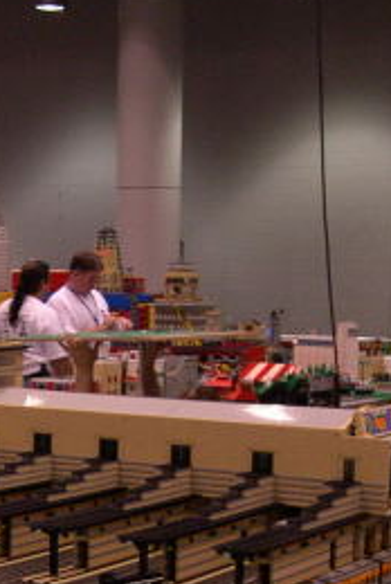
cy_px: 571
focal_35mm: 91
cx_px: -48
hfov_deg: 14.7
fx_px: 1478
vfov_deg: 21.6
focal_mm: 8
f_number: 2.8
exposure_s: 1/156
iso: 400
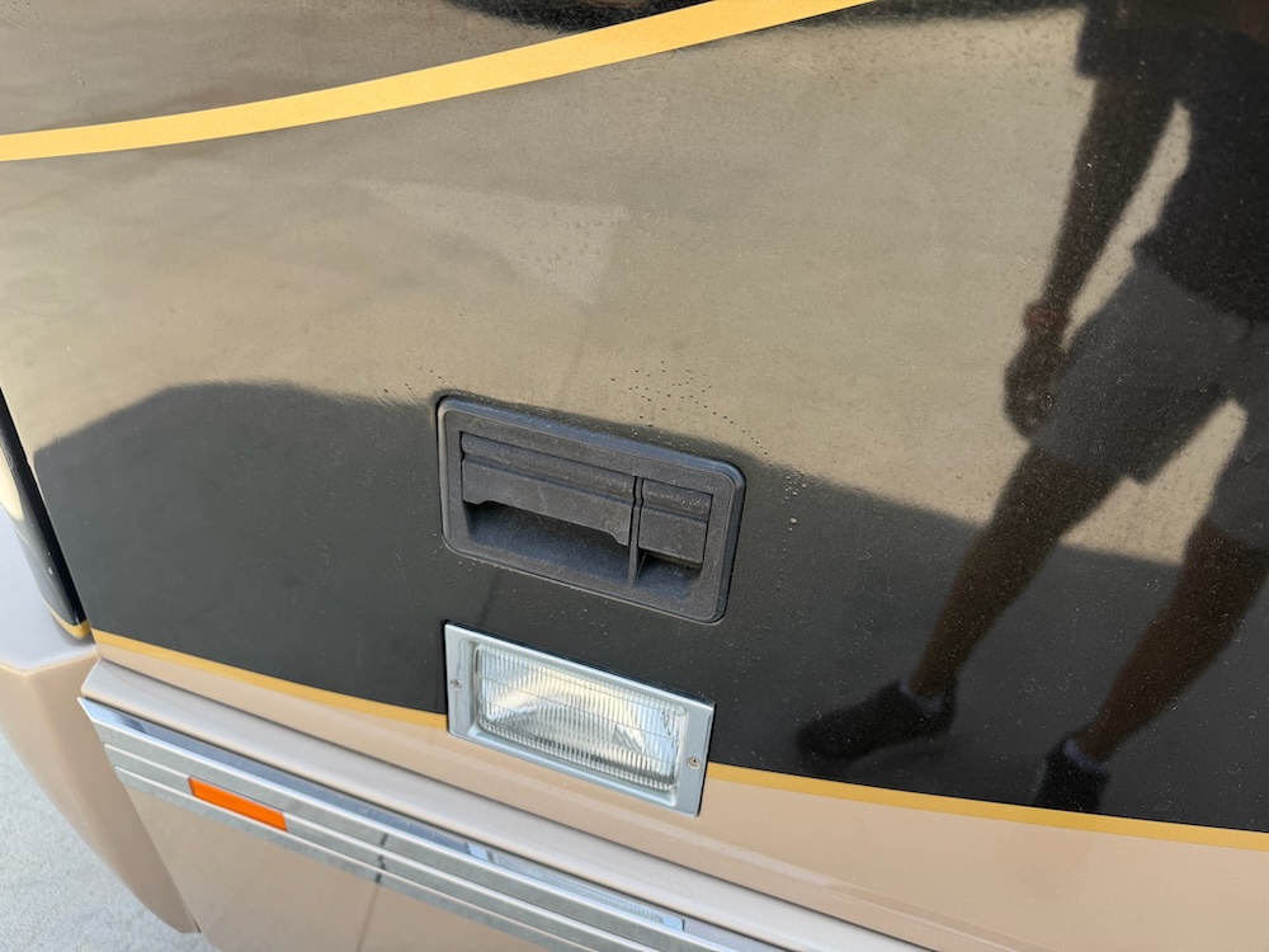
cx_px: 634
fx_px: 880
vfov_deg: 56.8
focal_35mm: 24
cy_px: 476
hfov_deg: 71.6
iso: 100
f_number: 1.78
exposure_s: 1/868
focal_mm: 6.76
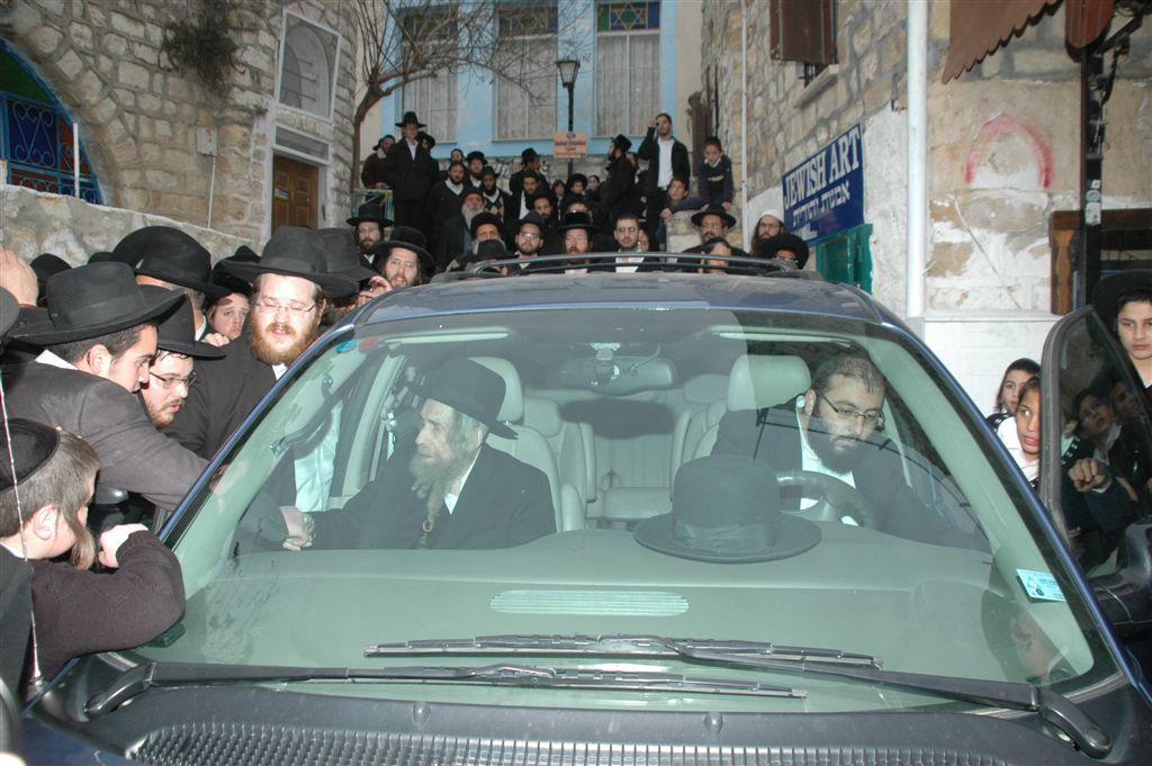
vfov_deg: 39.9
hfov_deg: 57.3
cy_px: 383
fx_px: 1055
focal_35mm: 33
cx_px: 576
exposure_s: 1/200
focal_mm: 22
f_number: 7.1
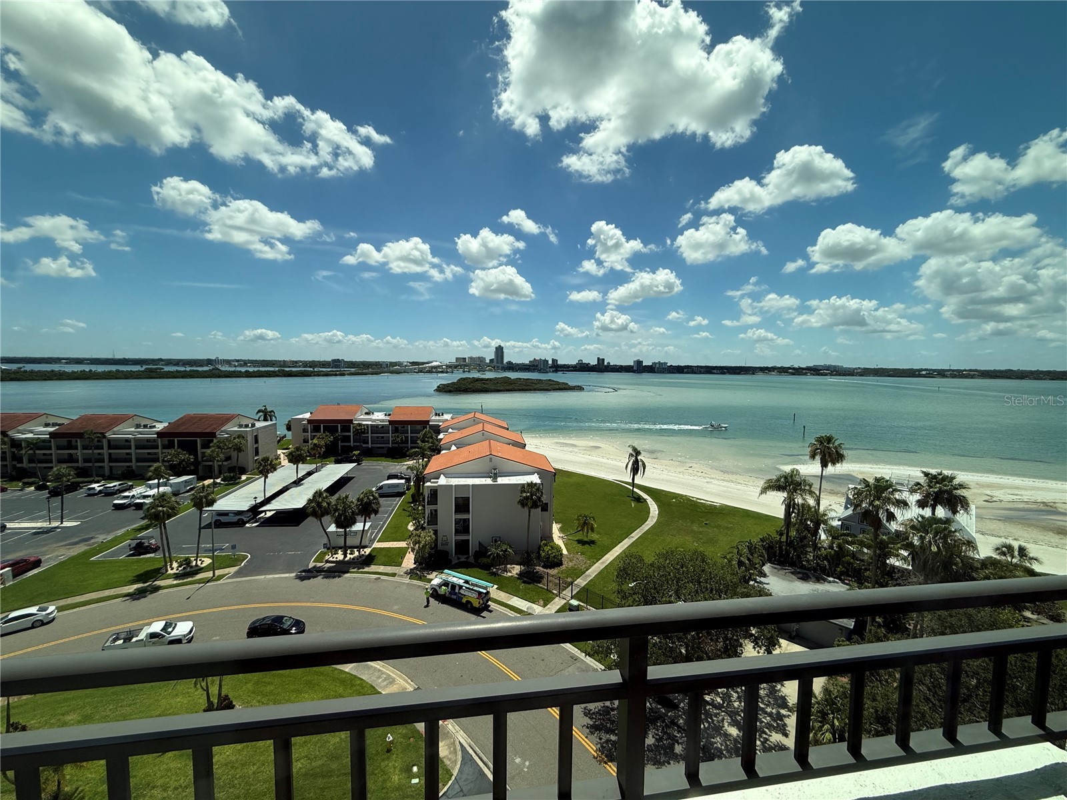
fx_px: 432
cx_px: 534
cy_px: 400
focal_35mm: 14
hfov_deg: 102.1
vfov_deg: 85.7
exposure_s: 1/3125
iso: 50
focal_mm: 2.22
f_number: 2.2
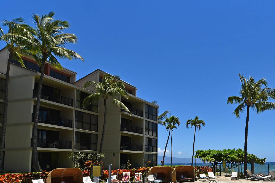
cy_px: 147
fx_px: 229
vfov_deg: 41.7
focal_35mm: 30
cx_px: 230
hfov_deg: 56.2
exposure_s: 1/200
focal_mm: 14
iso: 100
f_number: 13
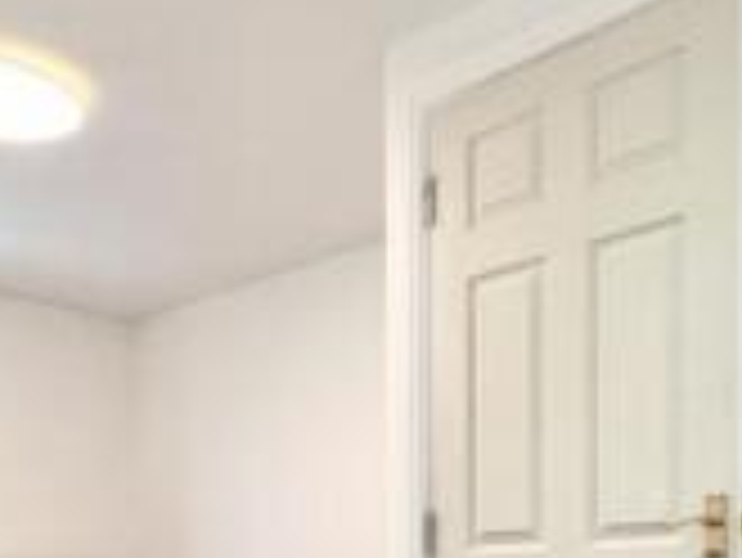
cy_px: 610
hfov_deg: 41.2
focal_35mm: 46
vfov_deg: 28.7
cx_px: 393
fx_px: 987
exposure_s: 1/100
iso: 160
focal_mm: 1.57
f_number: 1.8
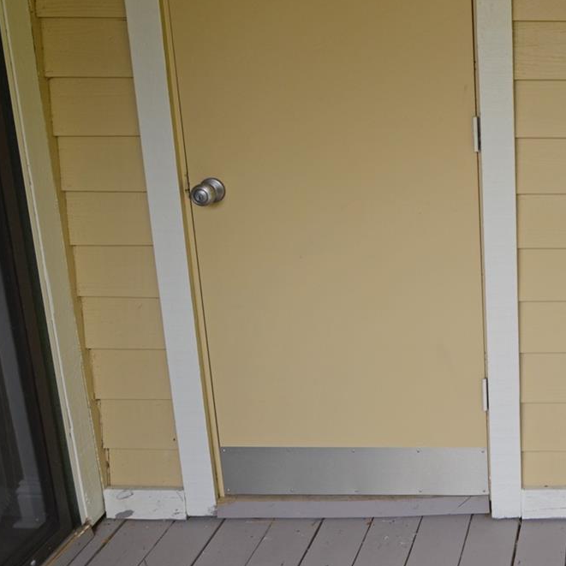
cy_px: 135
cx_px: 635
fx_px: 684
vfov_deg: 43.4
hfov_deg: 37.1
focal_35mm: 37
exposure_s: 1/125
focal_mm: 12
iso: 125
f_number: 5.6
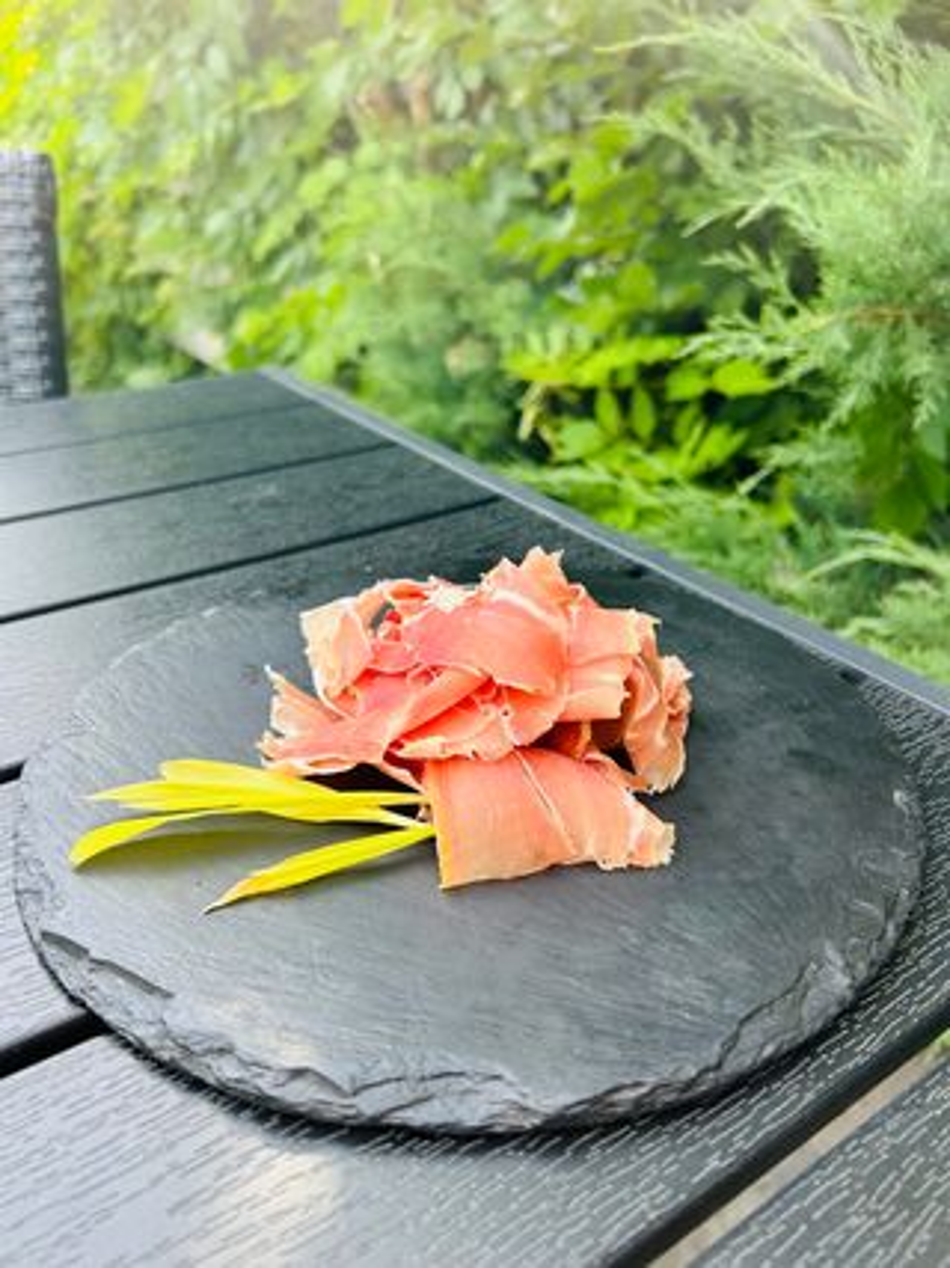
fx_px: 952
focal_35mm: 26
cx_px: 475
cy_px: 634
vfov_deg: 67.3
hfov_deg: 53.0
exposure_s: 1/302
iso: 50
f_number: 1.5
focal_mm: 5.7
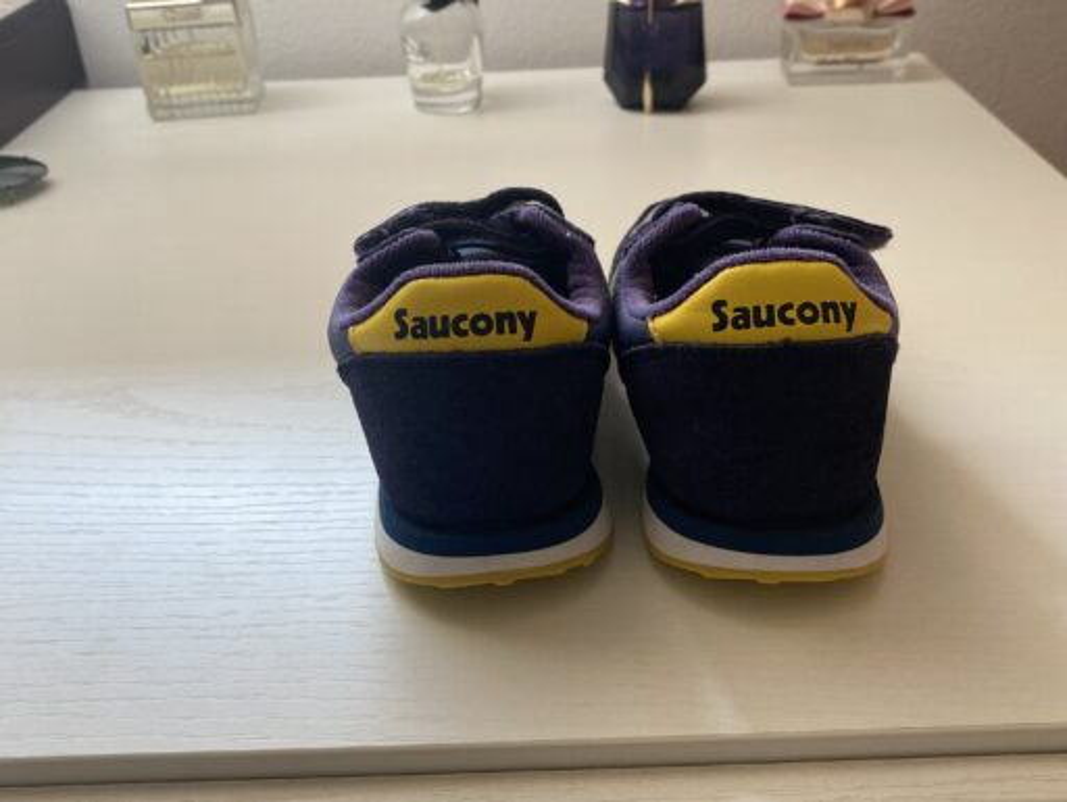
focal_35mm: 26
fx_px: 802
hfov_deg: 67.3
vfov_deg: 53.1
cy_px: 401
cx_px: 534
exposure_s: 1/108
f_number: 1.8
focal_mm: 4.25
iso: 125
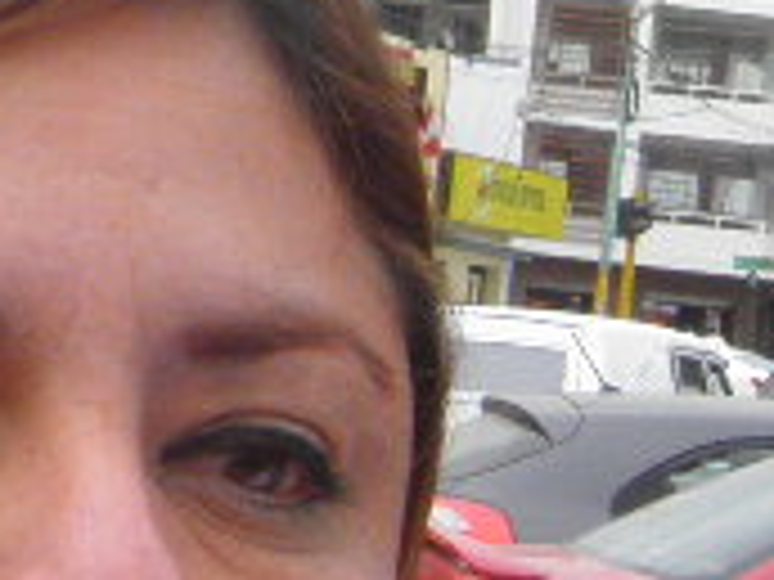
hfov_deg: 9.4
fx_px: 4651
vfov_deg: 6.9
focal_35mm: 208
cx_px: 850
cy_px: 1084
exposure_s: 1/125
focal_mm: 4.9
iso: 50
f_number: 5.7
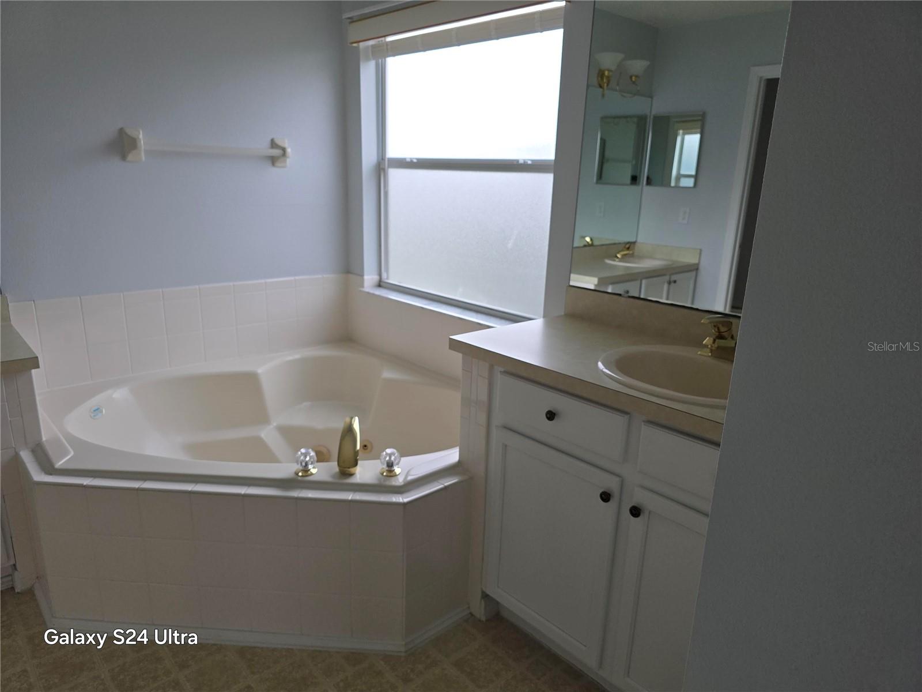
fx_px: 613
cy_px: 346
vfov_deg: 58.9
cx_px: 461
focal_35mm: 23
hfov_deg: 73.9
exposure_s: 1/180
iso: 50
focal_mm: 6.3
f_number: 1.7
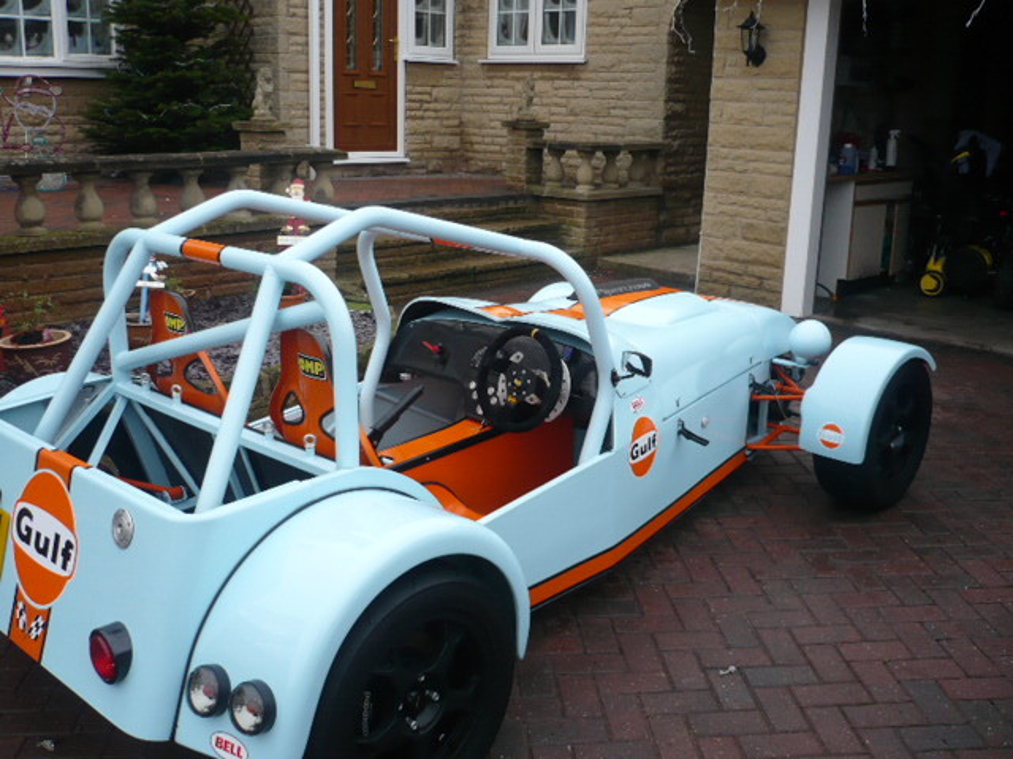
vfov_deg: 40.7
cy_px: 380
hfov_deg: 52.6
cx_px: 506
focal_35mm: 35
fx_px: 1024
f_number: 2.8
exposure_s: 1/125
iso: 100
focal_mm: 5.8
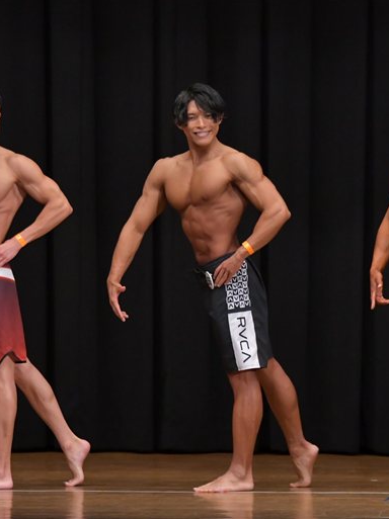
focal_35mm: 327
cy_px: 259
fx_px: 4906
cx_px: 227
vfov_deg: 6.1
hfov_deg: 4.5
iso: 5000
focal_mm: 150
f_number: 5.6
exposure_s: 1/400
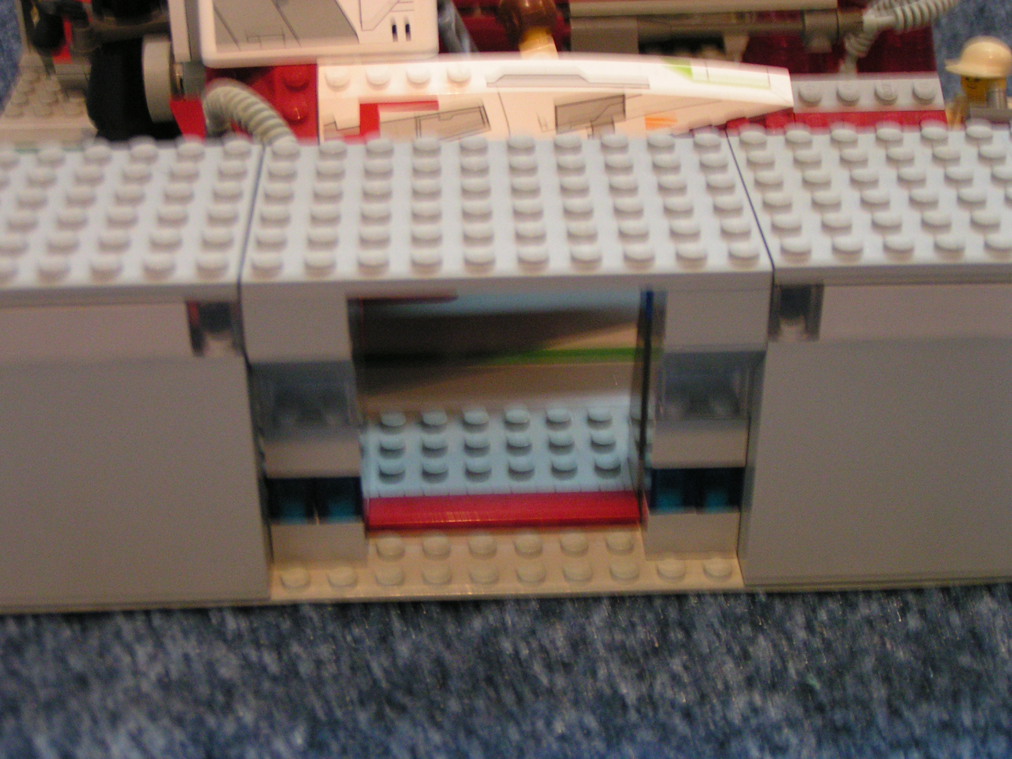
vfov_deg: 25.7
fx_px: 1666
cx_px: 506
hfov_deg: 33.8
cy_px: 380
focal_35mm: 57
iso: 200
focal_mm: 8.7
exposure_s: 1/5
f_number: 3.2
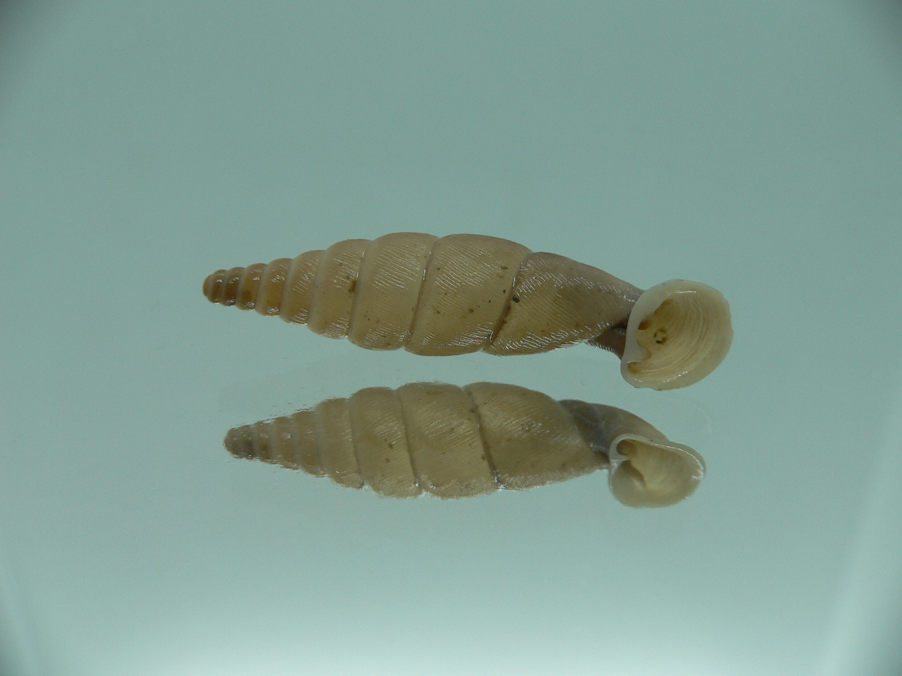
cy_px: 338
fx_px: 912
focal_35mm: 35
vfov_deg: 40.7
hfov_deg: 52.6
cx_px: 451
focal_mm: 4.6
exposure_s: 1/80
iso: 80
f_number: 2.8
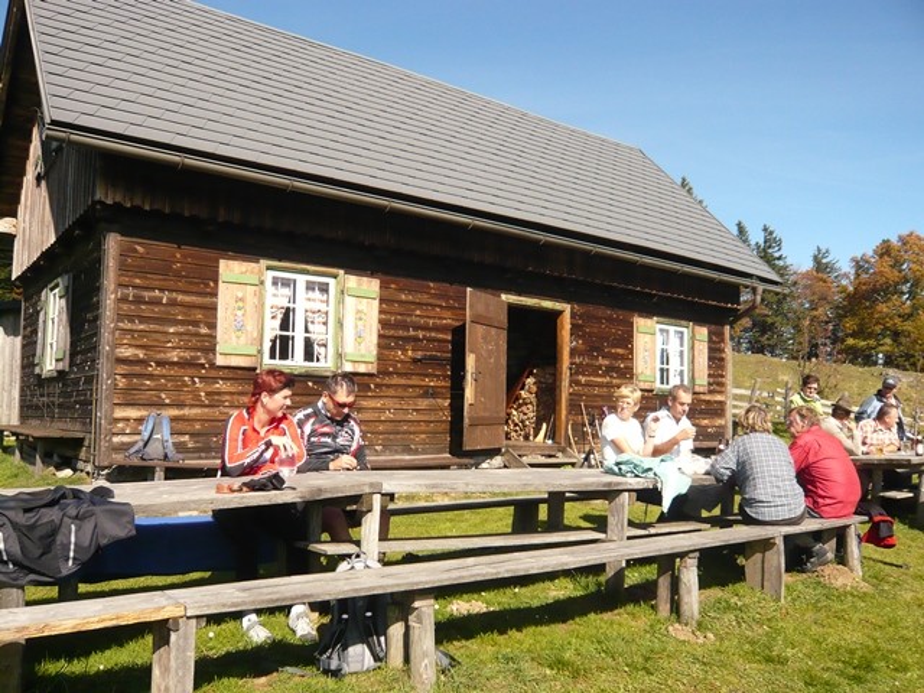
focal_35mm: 28
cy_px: 346
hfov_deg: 63.4
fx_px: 747
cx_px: 462
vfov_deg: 49.7
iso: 200
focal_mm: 4.6
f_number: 8
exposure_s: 1/200
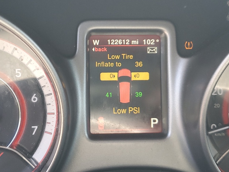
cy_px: 72
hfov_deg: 34.9
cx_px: 95
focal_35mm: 55
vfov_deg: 26.5
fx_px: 364
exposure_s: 1/120
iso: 65
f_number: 1.5
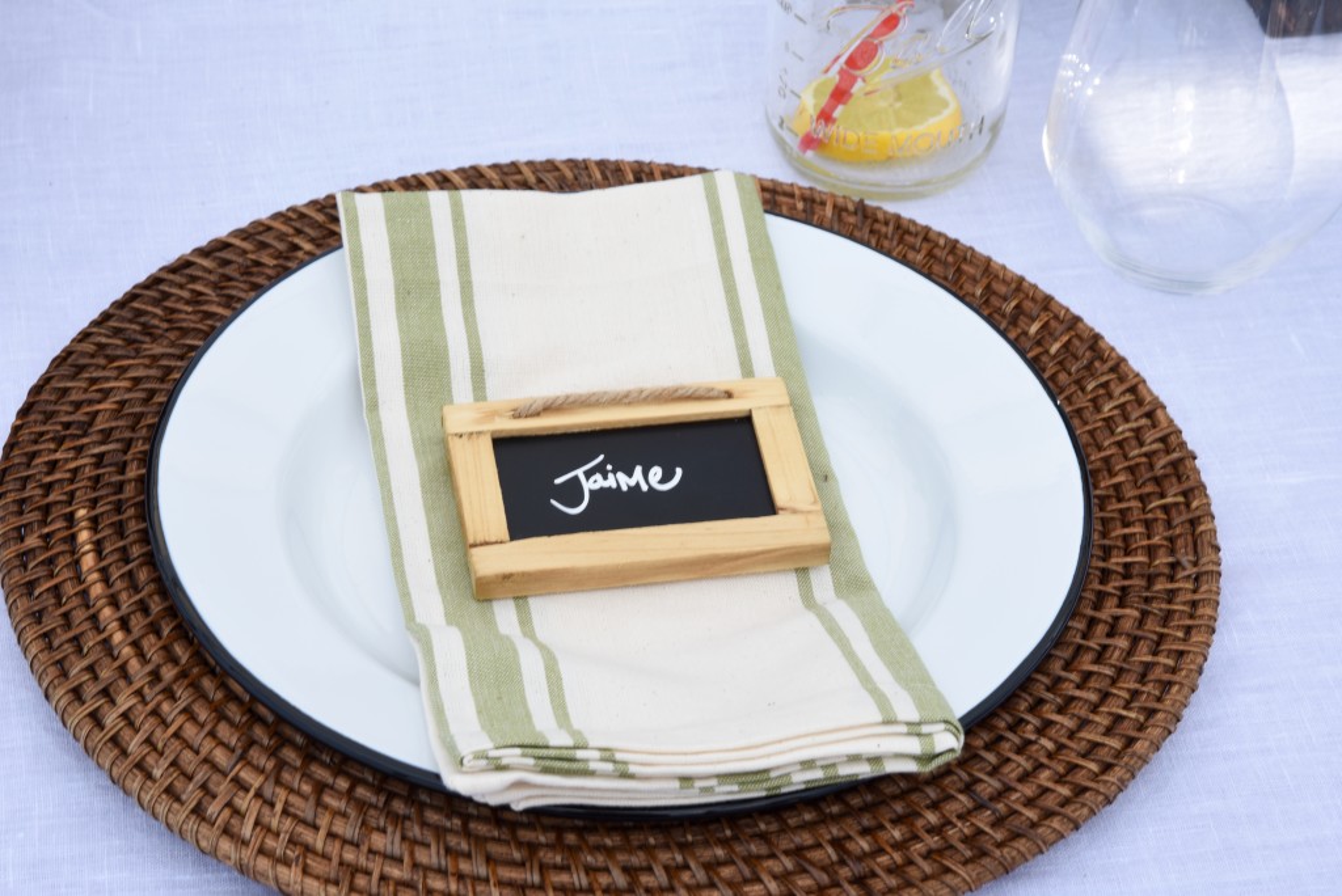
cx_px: 671
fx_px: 3916
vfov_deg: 13.1
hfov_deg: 19.4
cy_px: 448
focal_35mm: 105
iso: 100
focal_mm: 105
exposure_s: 1/25
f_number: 18
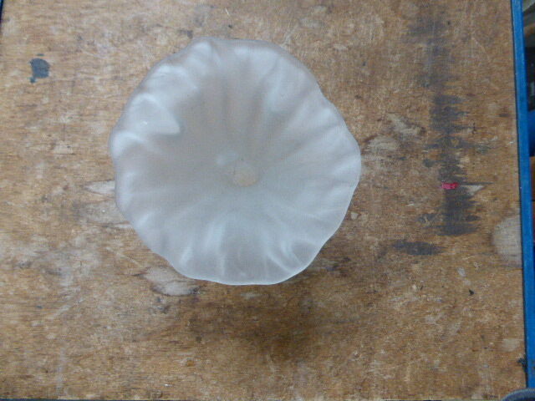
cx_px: 268
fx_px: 386
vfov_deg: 54.9
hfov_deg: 69.4
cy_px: 200
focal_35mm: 25
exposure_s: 1/30
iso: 400
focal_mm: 4.3
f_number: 3.3
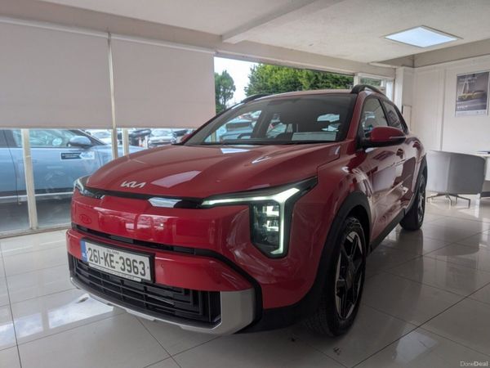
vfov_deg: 56.8
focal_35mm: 24
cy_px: 184
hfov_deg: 71.6
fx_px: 340
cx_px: 245
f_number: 1.68
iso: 23
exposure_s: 1/334
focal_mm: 6.9
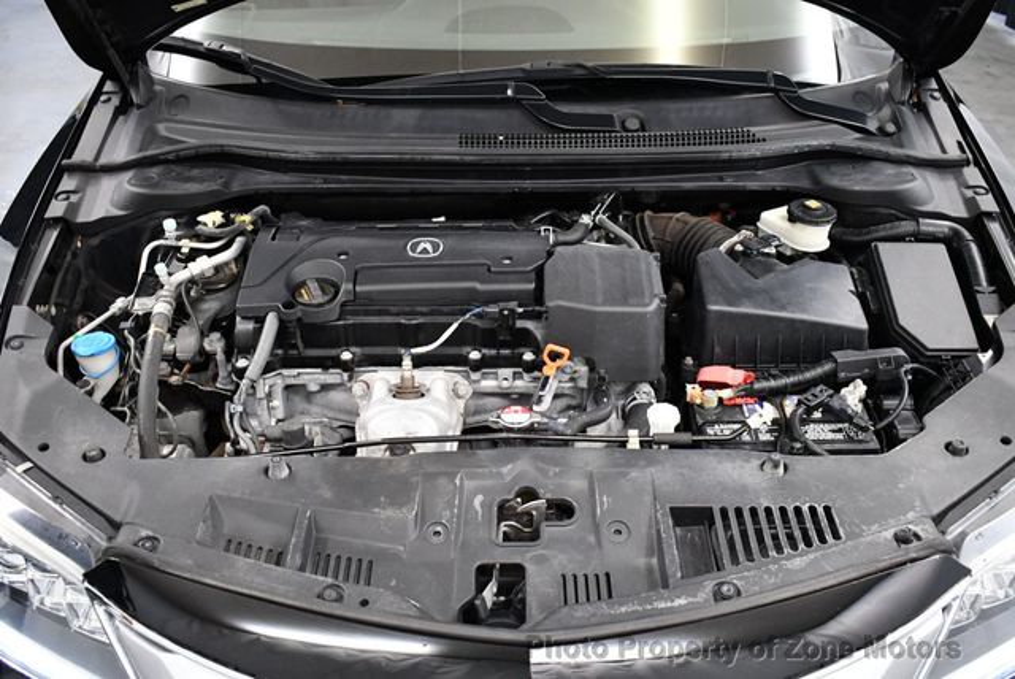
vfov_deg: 36.9
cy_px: 340
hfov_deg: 53.1
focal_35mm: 36
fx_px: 1016
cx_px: 508
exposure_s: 1/125
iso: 2500
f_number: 3.5
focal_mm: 18
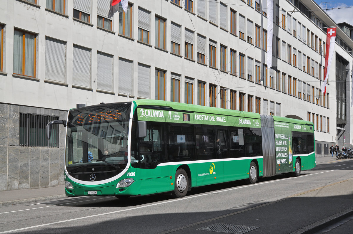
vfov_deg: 26.4
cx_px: 176
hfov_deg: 38.9
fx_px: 499
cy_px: 117
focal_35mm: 51
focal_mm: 34
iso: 320
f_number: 9
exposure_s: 1/1000
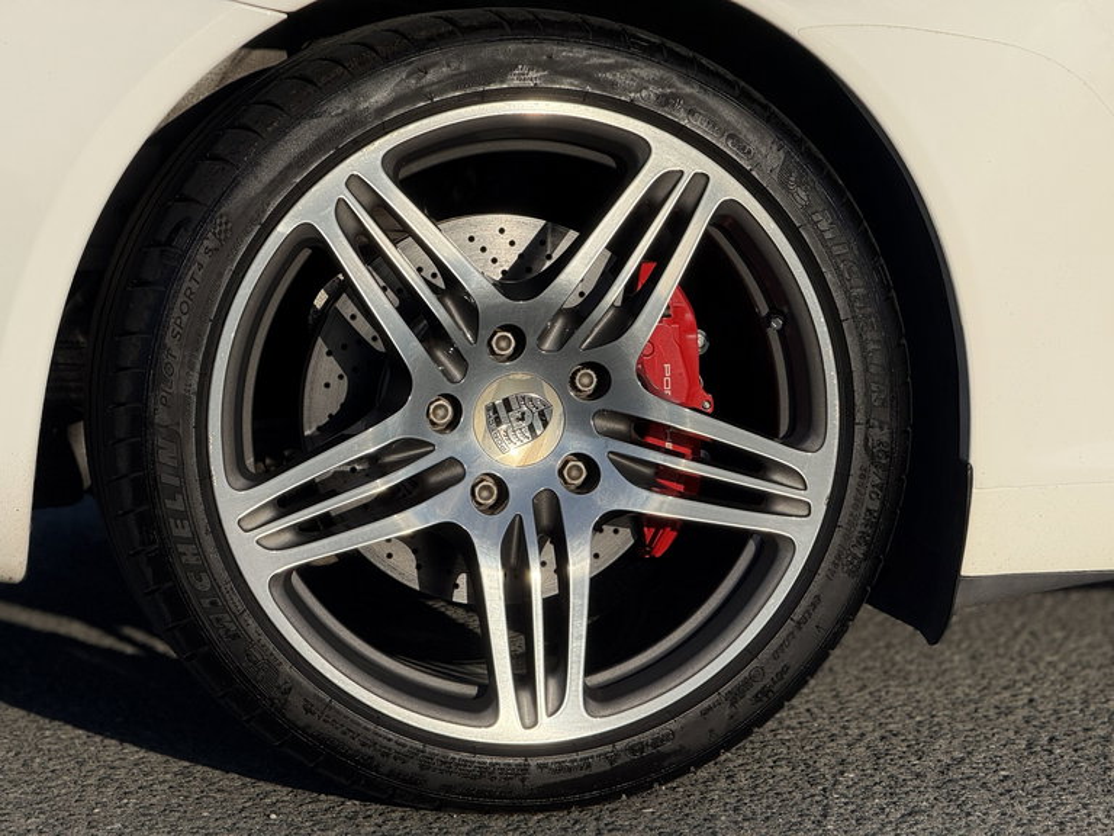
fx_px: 3862
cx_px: 557
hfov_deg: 16.4
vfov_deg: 12.3
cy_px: 418
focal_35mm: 120
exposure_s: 1/2933
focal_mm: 15.66
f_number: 2.8
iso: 80
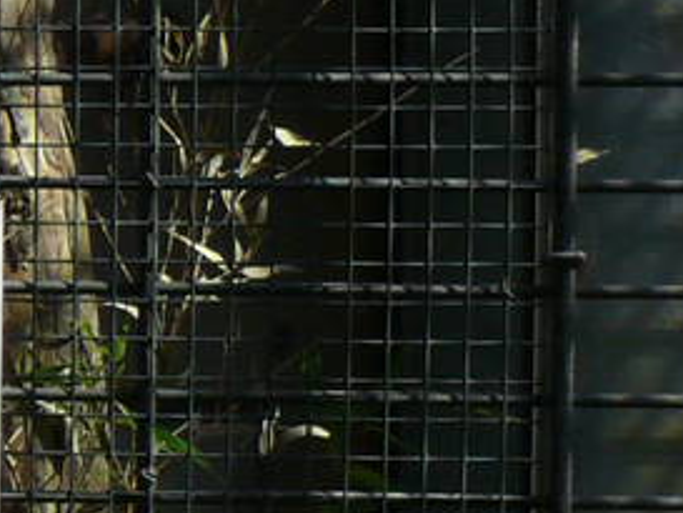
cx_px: -1238
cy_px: 573
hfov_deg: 8.4
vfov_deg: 7.2
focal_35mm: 205
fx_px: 4047
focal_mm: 7.4
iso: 100
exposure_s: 1/320
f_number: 5.6
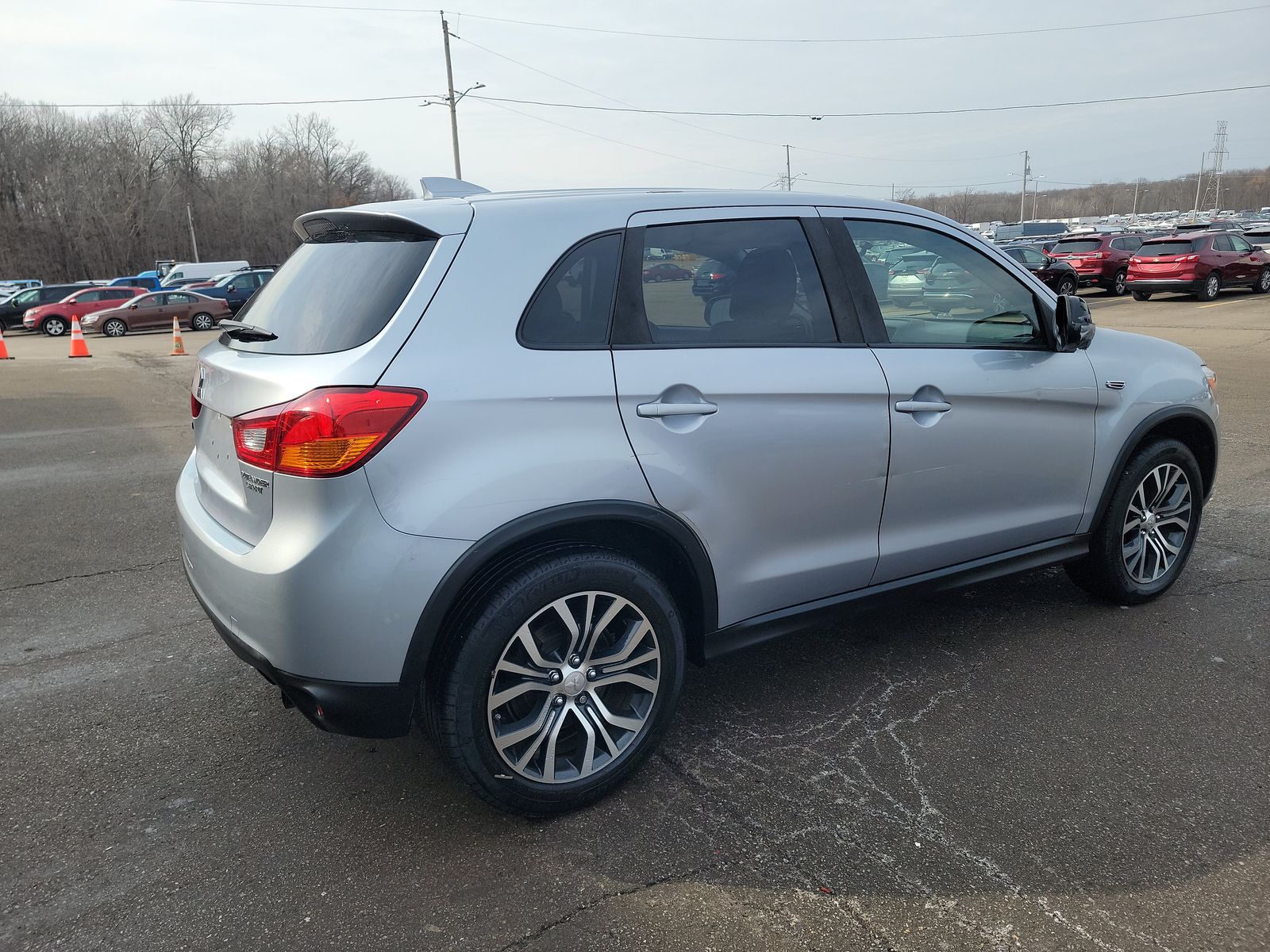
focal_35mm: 24
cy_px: 476
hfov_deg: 71.6
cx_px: 635
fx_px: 881
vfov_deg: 56.8
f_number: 1.8
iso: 50
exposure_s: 1/592
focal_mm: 6.7
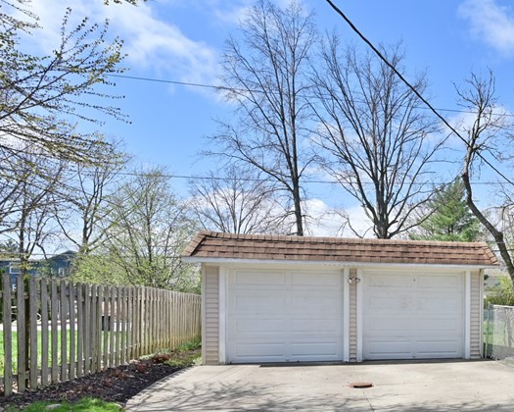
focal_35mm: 34
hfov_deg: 46.1
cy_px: 315
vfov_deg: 41.9
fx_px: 517
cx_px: 491
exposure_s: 1/400
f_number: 9
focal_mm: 17.5
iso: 400
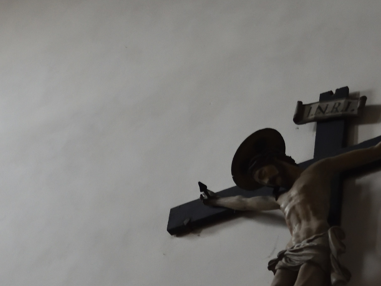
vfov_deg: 7.4
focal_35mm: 200
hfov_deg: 9.9
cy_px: 241
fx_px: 2202
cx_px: 188
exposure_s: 1/60
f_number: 4.5
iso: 2200
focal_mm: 70
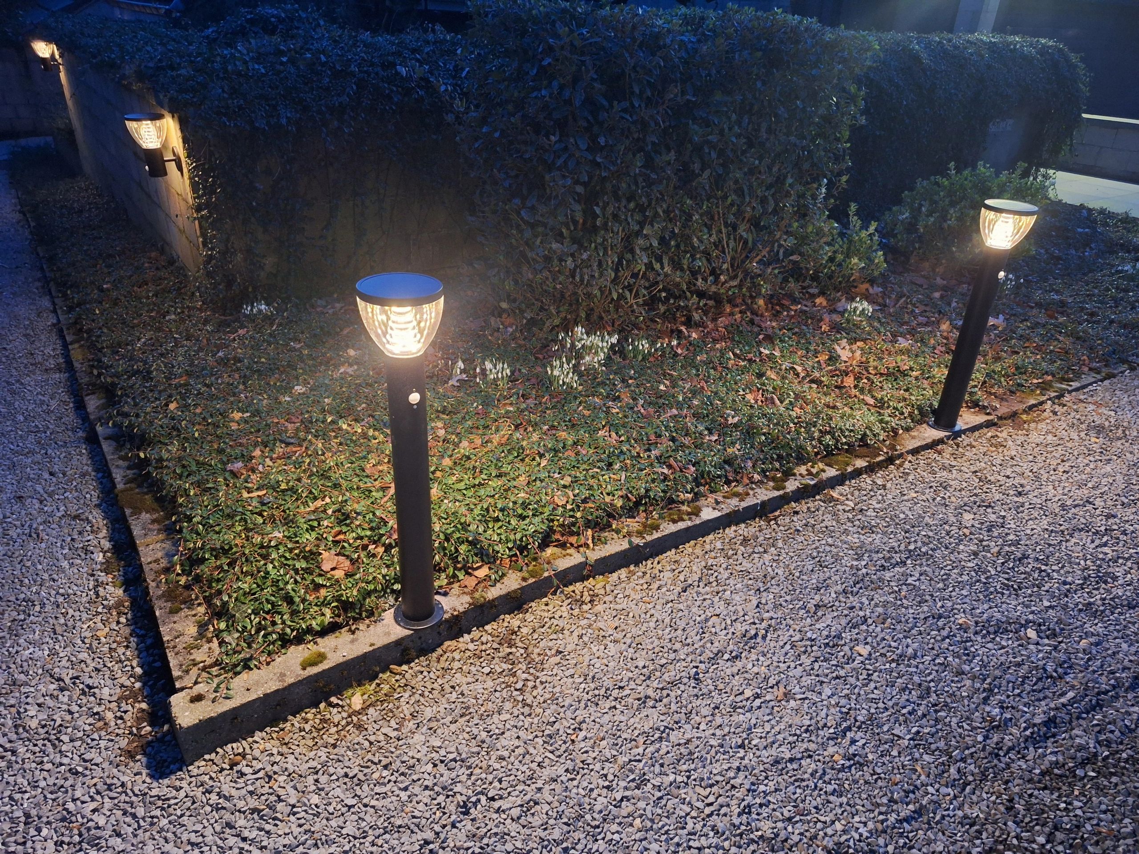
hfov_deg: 73.9
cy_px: 427
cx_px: 570
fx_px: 757
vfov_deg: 58.9
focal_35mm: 23
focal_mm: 5.54
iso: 800
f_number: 1.8
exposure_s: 1/20
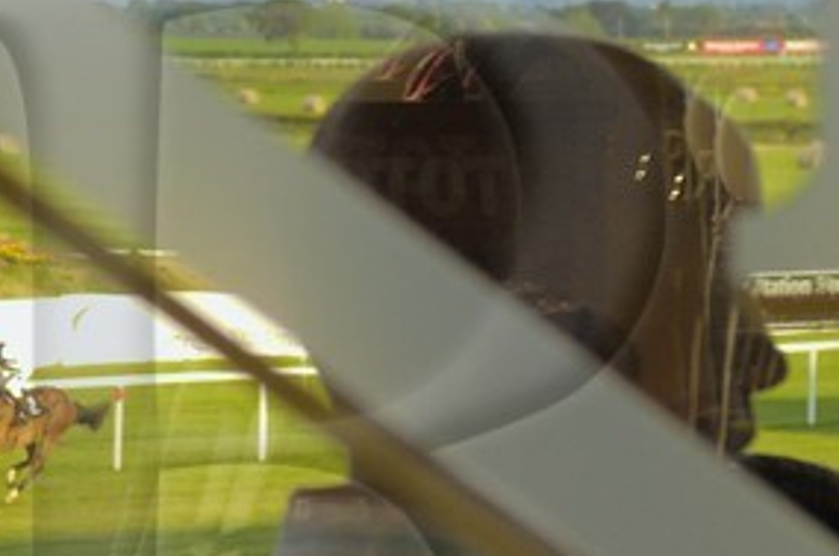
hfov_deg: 7.0
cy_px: 465
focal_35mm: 295
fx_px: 6859
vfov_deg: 4.6
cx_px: -41
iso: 100
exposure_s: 1/200
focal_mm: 35
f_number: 5
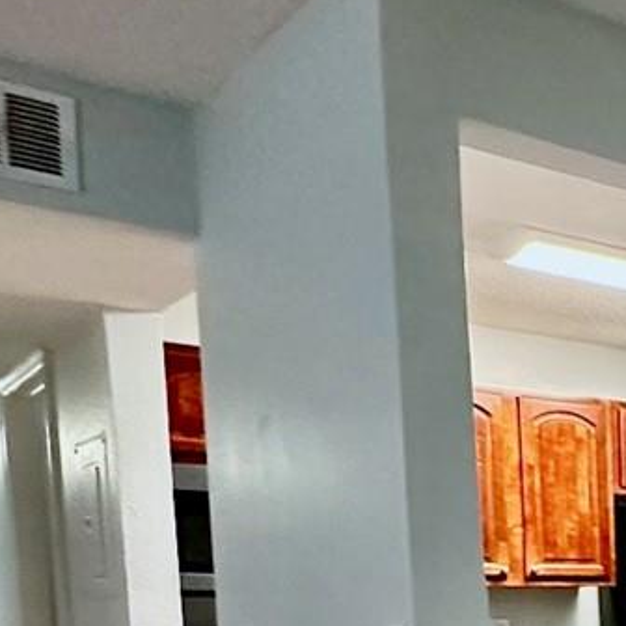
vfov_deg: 26.5
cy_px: 710
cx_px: 1043
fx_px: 1207
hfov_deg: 21.8
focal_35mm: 59
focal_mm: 2.22
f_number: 2.2
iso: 500
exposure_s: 1/60
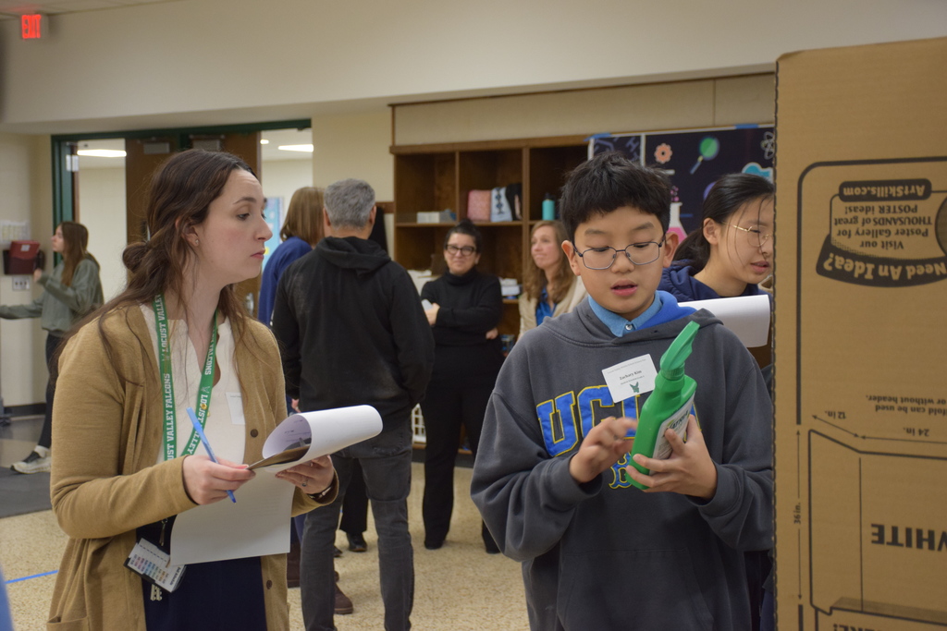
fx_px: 1578
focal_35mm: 60
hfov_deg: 33.4
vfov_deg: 22.6
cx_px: 474
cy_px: 316
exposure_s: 1/60
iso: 1400
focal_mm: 40
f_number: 4.5
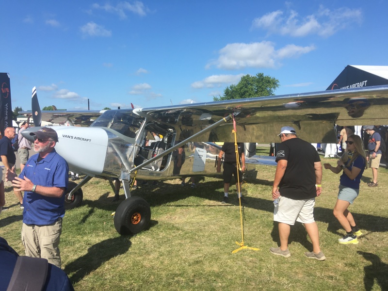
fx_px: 325
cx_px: 194
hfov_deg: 61.7
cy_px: 146
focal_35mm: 29
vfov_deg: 48.2
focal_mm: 4.15
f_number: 2.2
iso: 25
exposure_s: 1/1304
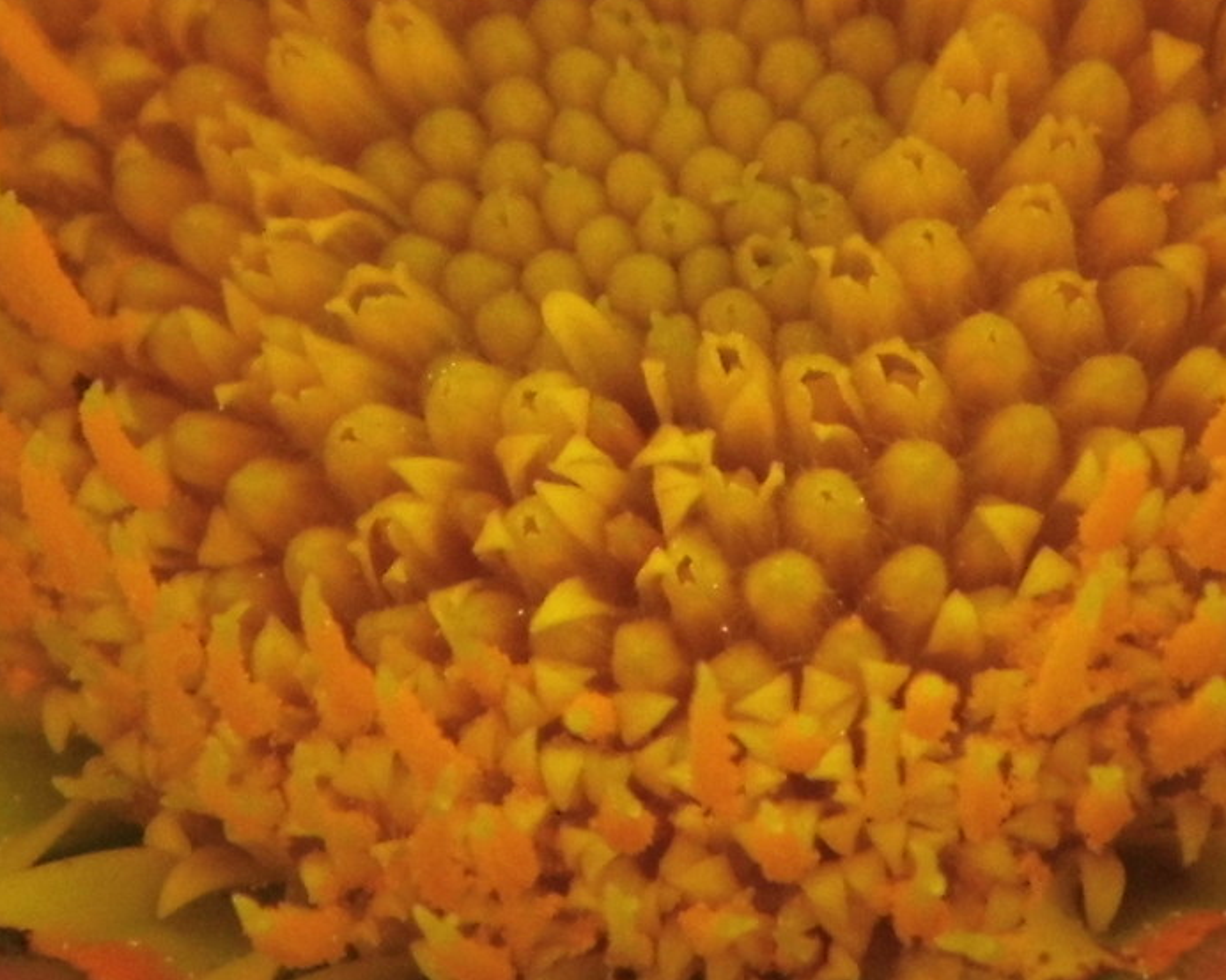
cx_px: 645
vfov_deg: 4.3
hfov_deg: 5.4
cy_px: -90
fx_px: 13021
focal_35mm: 359
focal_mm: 19
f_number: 4.5
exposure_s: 1/80
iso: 100
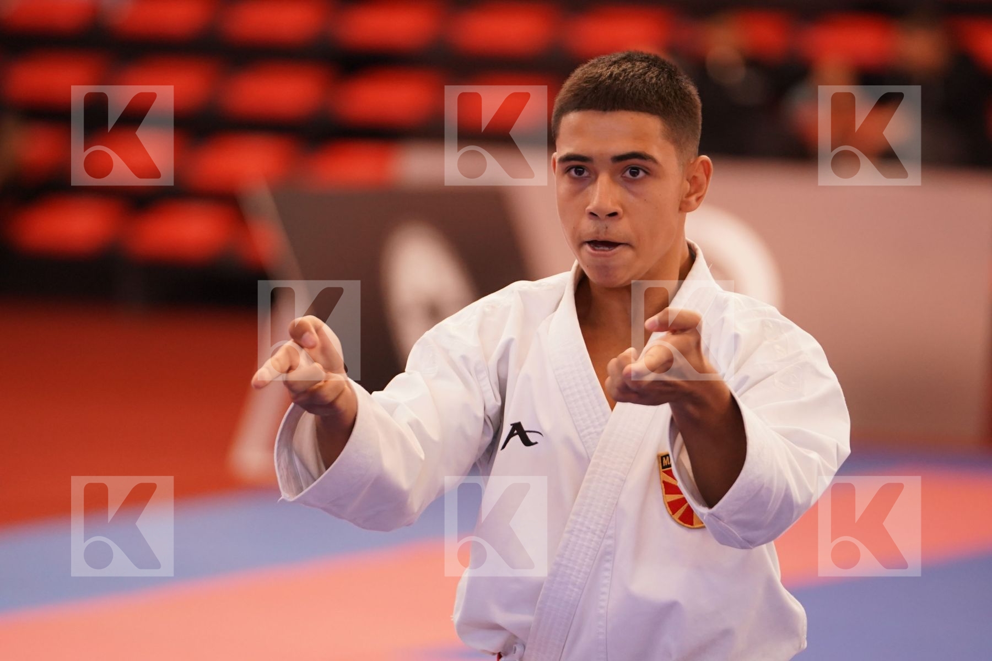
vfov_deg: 4.9
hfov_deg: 7.3
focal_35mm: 283
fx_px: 7798
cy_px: 330
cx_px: 496
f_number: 2.8
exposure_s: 1/500
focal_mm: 189
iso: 1600
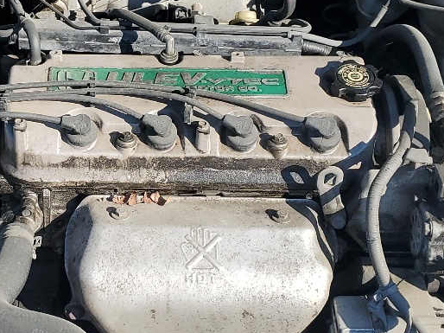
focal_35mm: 81
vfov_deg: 18.2
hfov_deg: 23.7
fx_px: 1038
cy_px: 156
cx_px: 75
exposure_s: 1/1667
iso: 50
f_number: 1.5
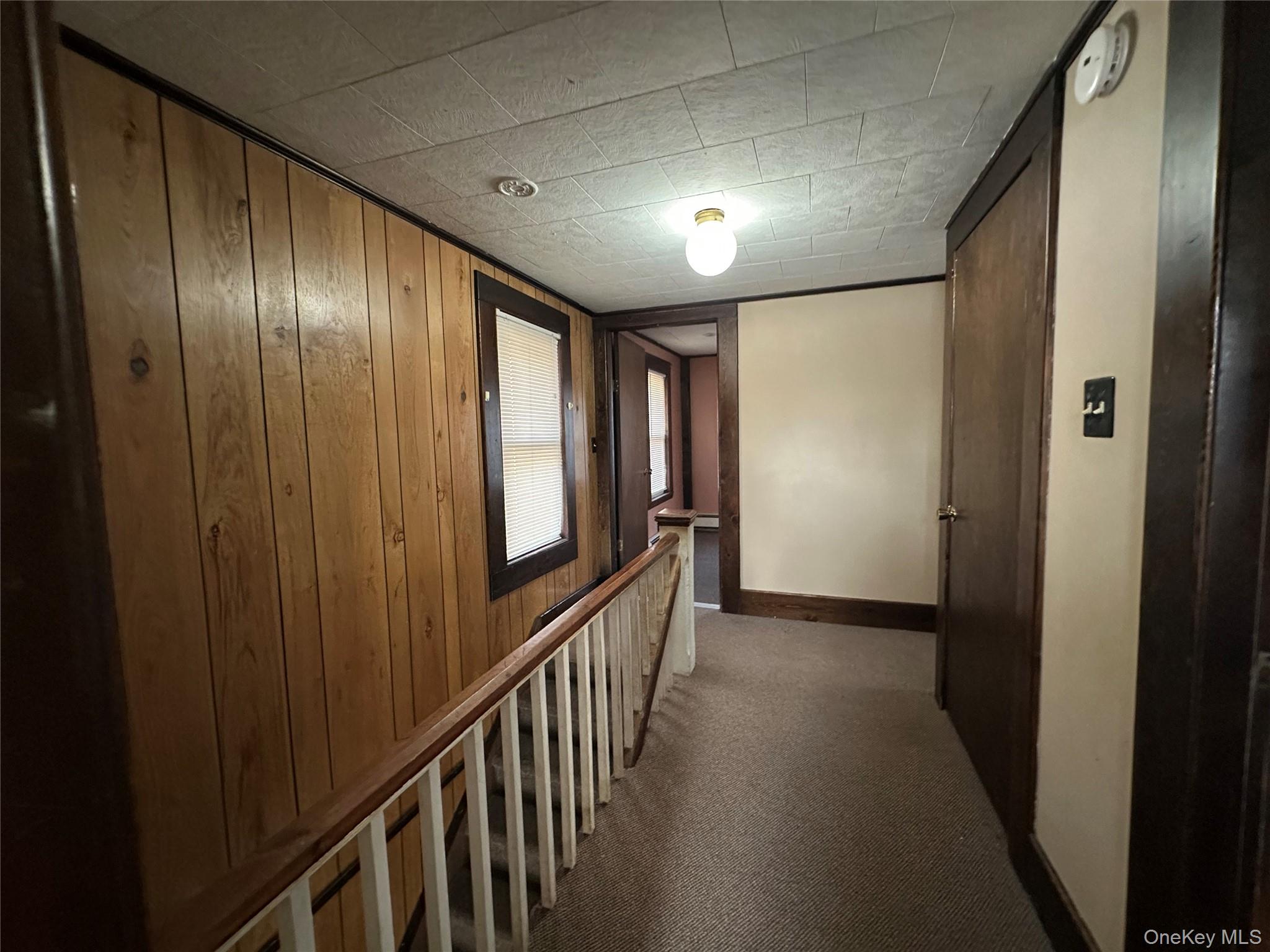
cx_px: 635
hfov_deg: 102.1
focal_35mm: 14
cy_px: 476
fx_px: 514
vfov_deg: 85.7
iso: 640
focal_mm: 2.22
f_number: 2.2
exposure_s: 1/60
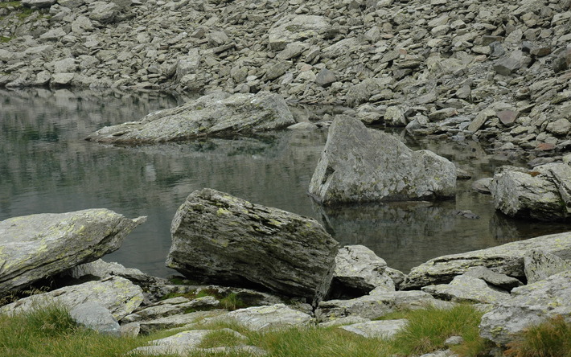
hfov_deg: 33.0
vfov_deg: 21.0
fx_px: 965
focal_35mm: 62
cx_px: 285
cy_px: 180
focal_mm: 40
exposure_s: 1/125
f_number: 5.6
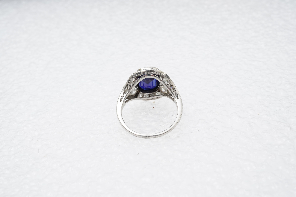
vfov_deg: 29.9
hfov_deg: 43.6
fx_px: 370
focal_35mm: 45
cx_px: 148
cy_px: 98
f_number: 22
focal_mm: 30
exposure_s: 1/100
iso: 640
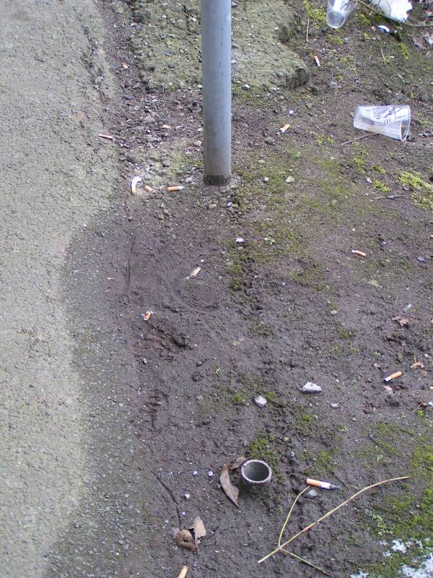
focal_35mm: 63
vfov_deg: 30.7
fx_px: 1051
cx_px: 216
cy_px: 289
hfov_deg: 23.3
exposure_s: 1/60
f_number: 3.2
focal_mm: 9.7
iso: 125
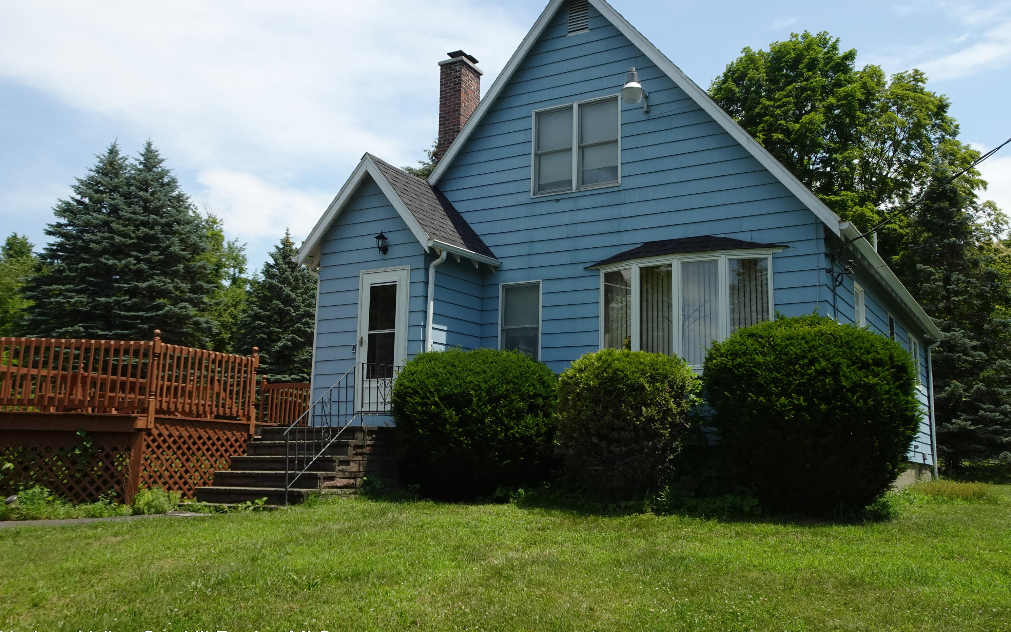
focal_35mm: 32
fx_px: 882
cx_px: 505
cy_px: 292
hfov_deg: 59.7
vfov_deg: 39.4
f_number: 3.5
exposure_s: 1/800
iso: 80
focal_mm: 5.11
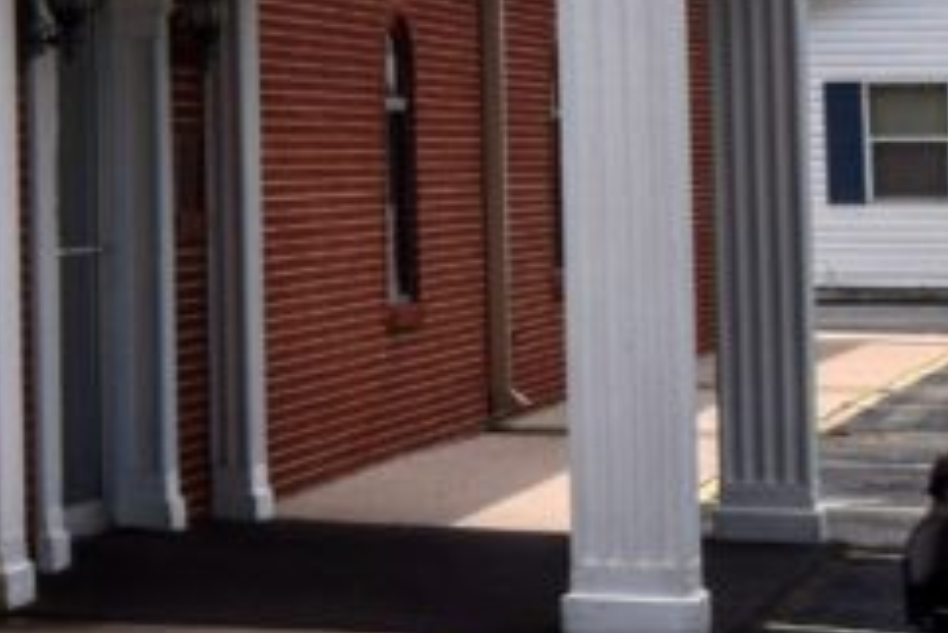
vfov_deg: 7.9
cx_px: -1849
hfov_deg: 9.5
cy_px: -149
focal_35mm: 172
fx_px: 4532
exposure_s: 1/500
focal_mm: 18
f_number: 11
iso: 250
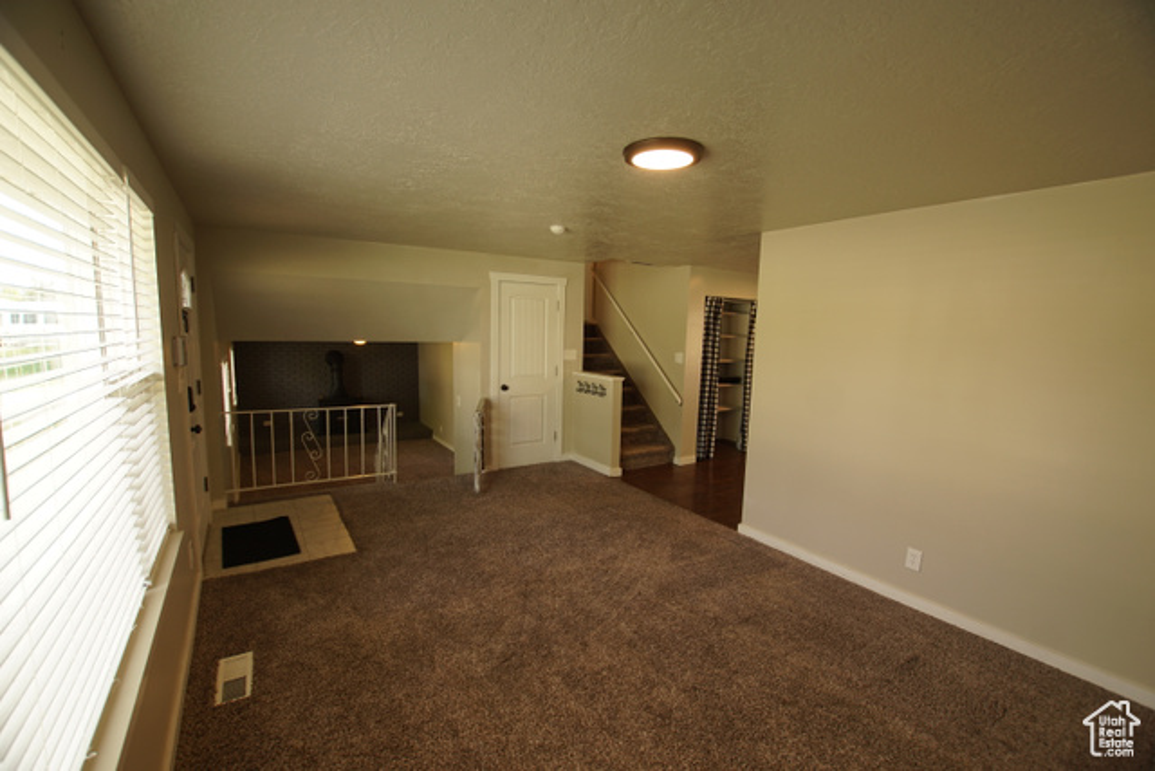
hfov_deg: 100.4
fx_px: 481
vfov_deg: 77.4
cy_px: 386
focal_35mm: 15
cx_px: 578
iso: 100
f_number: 4
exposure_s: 1/15
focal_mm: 10
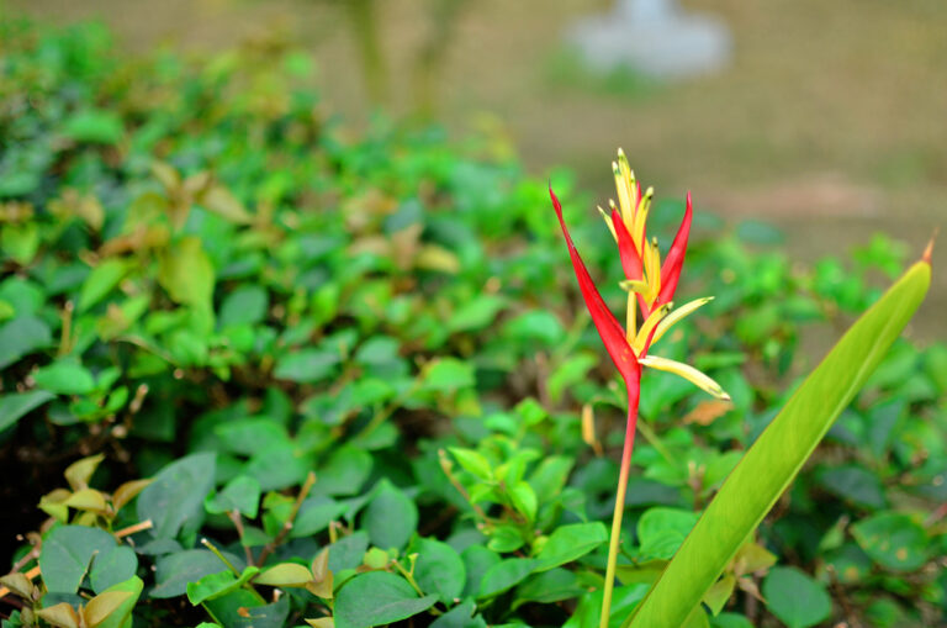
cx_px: 474
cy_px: 314
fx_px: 1378
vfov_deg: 25.7
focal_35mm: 52
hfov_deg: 37.9
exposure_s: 1/1250
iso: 200
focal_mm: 35
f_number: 2.2
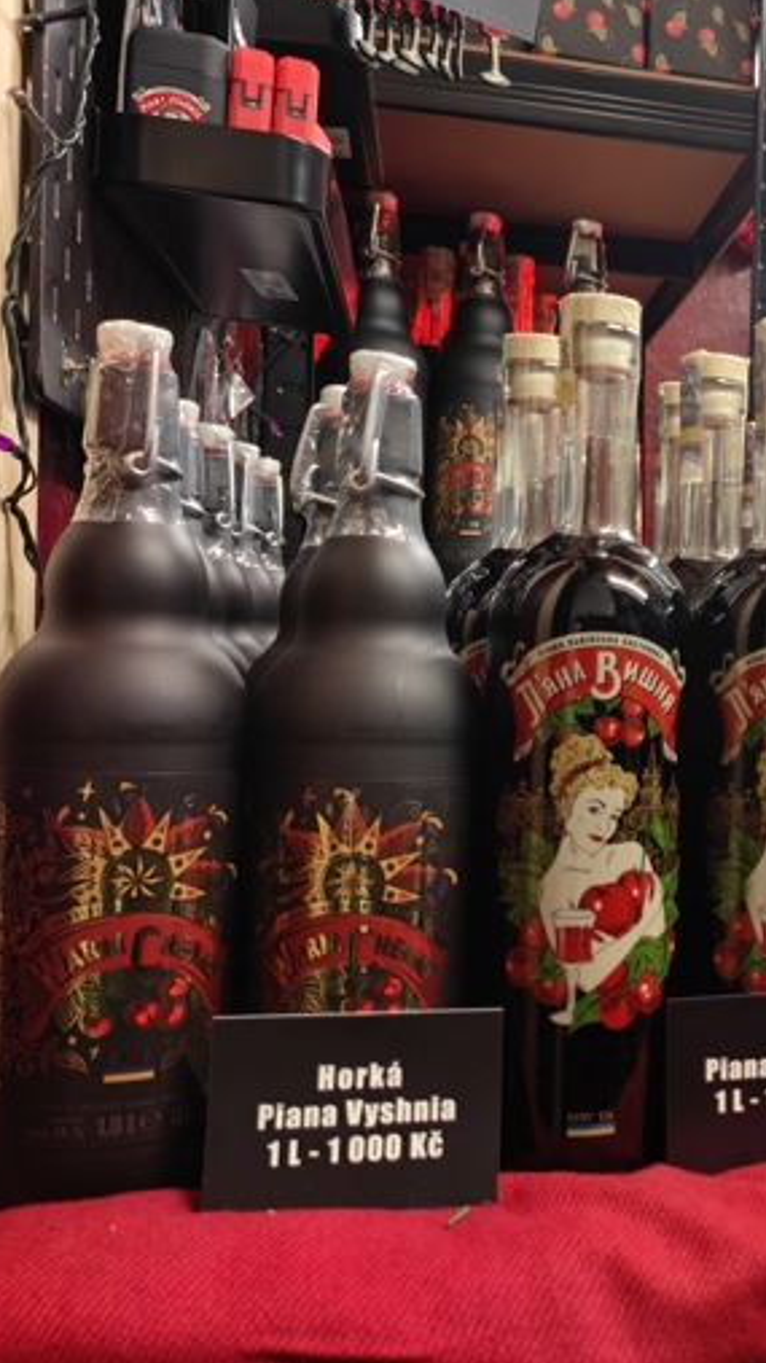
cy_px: 682
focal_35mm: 40
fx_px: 1445
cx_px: 903
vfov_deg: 50.5
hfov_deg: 26.6
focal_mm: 5.75
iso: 100
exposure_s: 1/100
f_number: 1.4
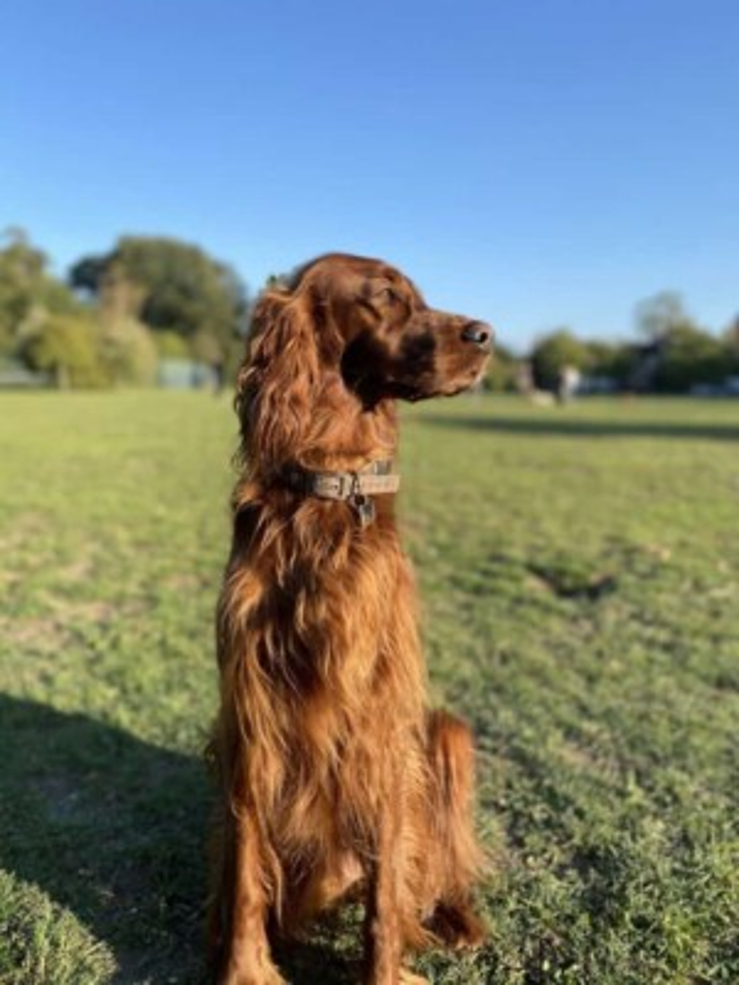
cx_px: 370
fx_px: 740
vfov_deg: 67.3
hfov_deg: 53.1
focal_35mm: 26
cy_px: 492
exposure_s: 1/1135
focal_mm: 4.25
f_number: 1.8
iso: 32
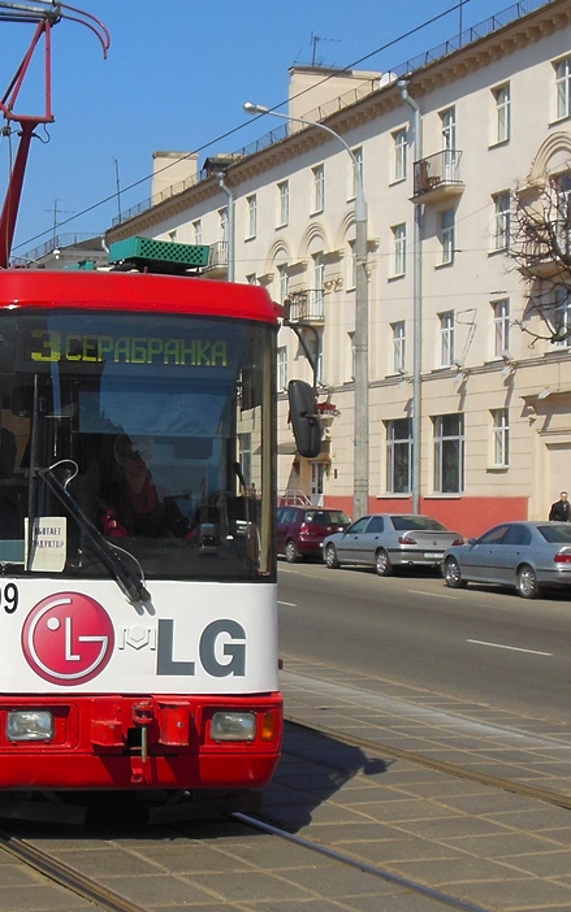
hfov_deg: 24.4
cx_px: 18
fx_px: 1269
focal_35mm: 51
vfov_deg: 39.5
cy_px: 422
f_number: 6.9
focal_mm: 6
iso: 125
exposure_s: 1/500
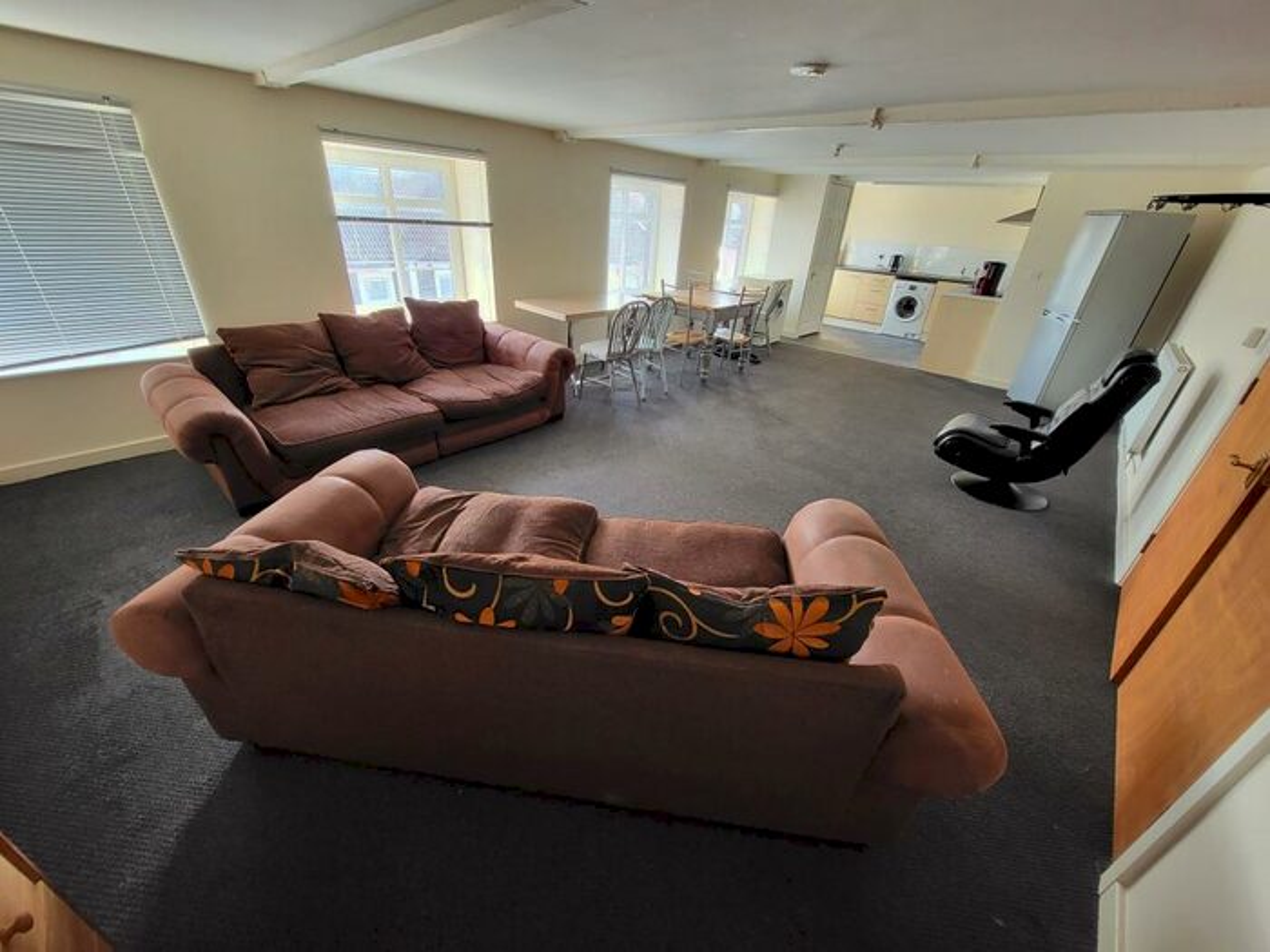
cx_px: 635
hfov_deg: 106.2
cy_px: 476
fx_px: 477
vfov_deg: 89.9
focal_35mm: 13
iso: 125
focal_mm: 1.74
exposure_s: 1/50
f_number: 2.2
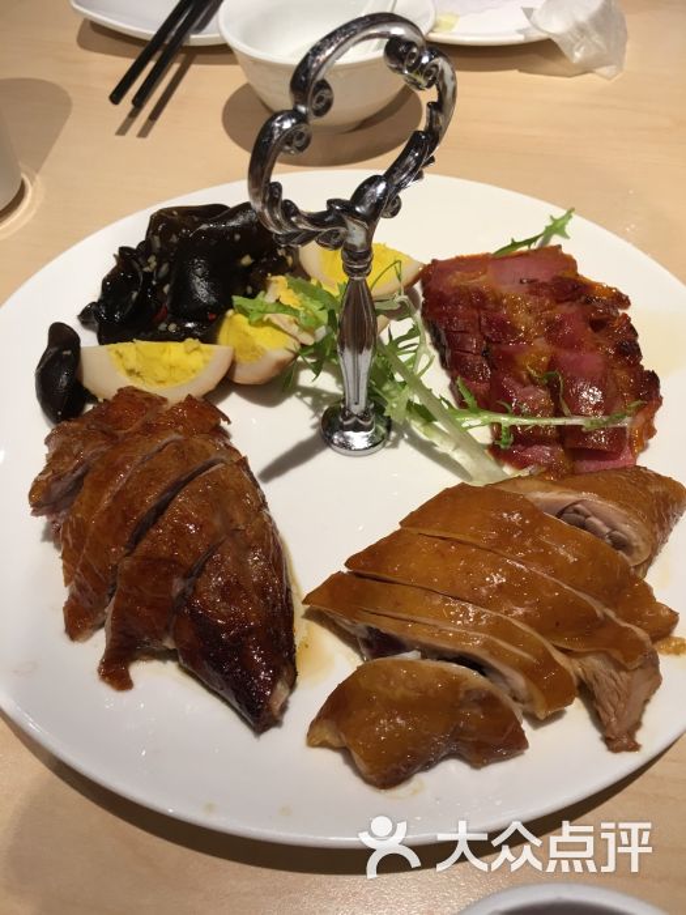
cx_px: 343
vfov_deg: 61.7
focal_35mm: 29
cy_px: 458
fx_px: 766
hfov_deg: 48.2
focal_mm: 4.15
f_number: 2.2
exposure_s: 1/17
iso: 32
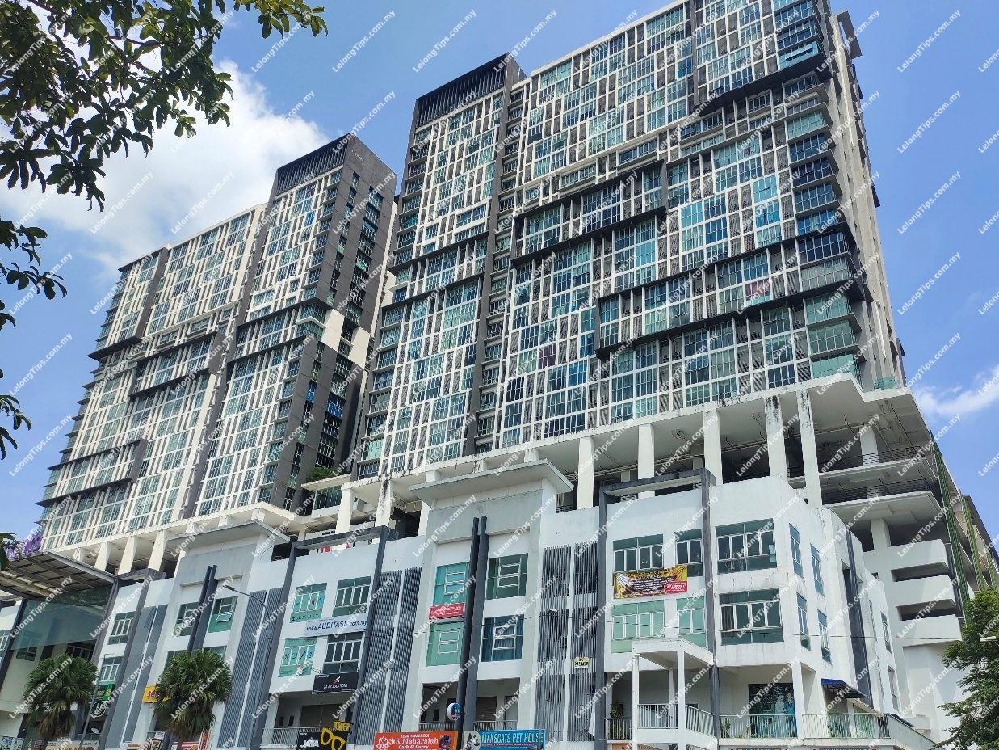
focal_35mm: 25
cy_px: 375
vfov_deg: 54.9
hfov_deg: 69.4
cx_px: 500
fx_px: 722
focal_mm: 5.42
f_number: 1.89
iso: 50
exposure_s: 1/981
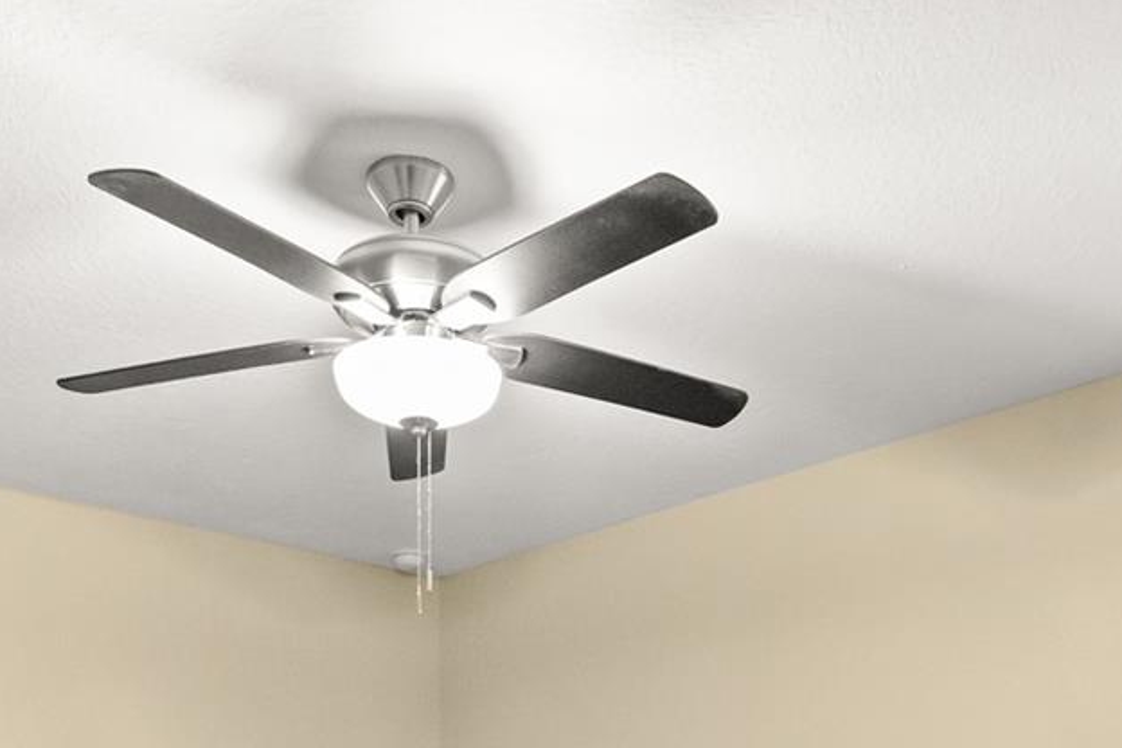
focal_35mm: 41
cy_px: 915
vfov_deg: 28.2
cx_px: 602
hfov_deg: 47.4
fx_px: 1278
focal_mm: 16
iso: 2500
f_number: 4
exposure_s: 1/125
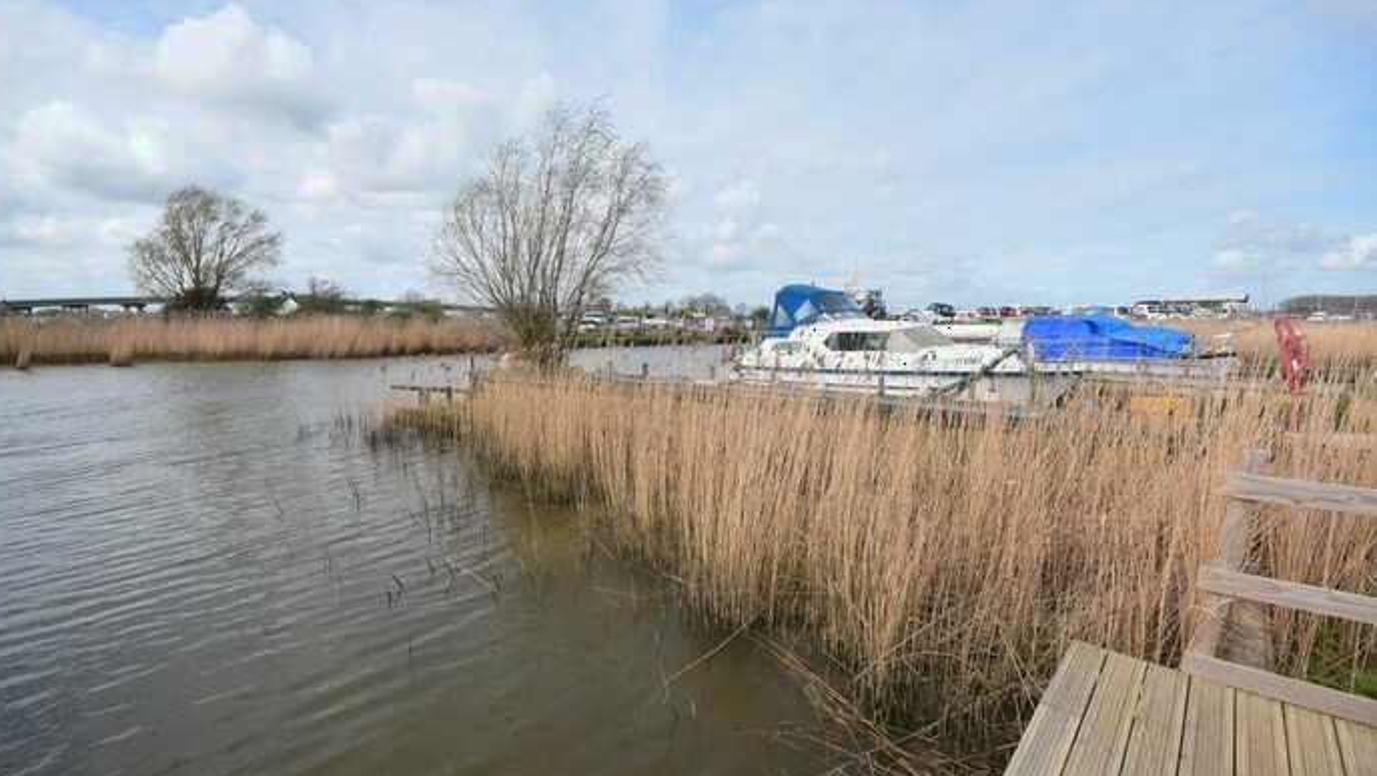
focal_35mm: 16
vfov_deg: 66.7
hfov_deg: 99.3
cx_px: 677
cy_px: 449
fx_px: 584
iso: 200
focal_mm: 10
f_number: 9
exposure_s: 1/320
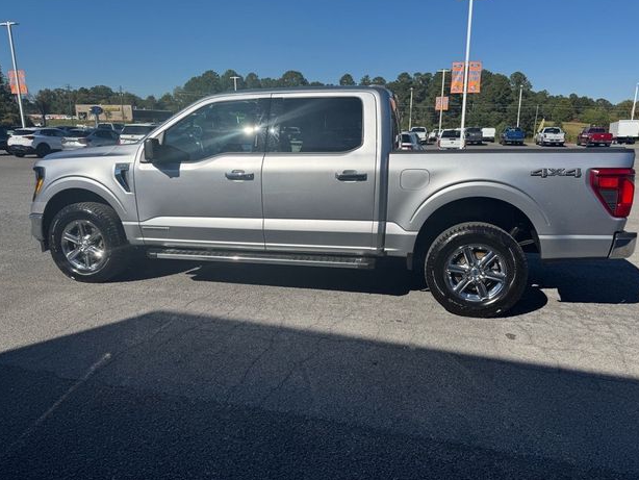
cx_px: 328
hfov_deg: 69.4
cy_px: 235
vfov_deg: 54.9
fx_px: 462
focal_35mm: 25
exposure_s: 1/6410
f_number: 1.78
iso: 80
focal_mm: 6.76
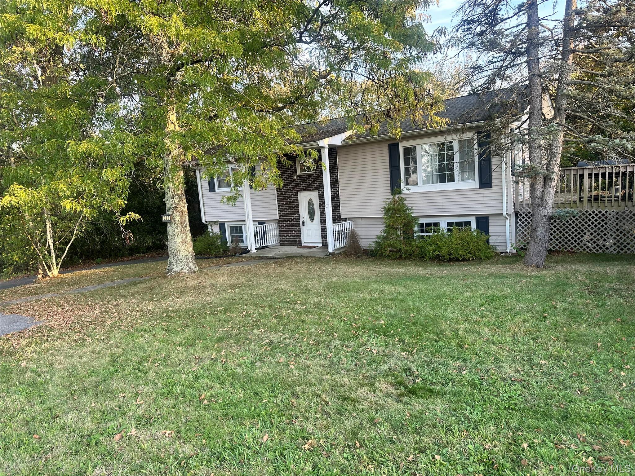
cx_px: 318
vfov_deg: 56.8
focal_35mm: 24
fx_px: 440
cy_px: 238
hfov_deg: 71.6
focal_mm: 6.86
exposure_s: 1/160
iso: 80
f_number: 1.78
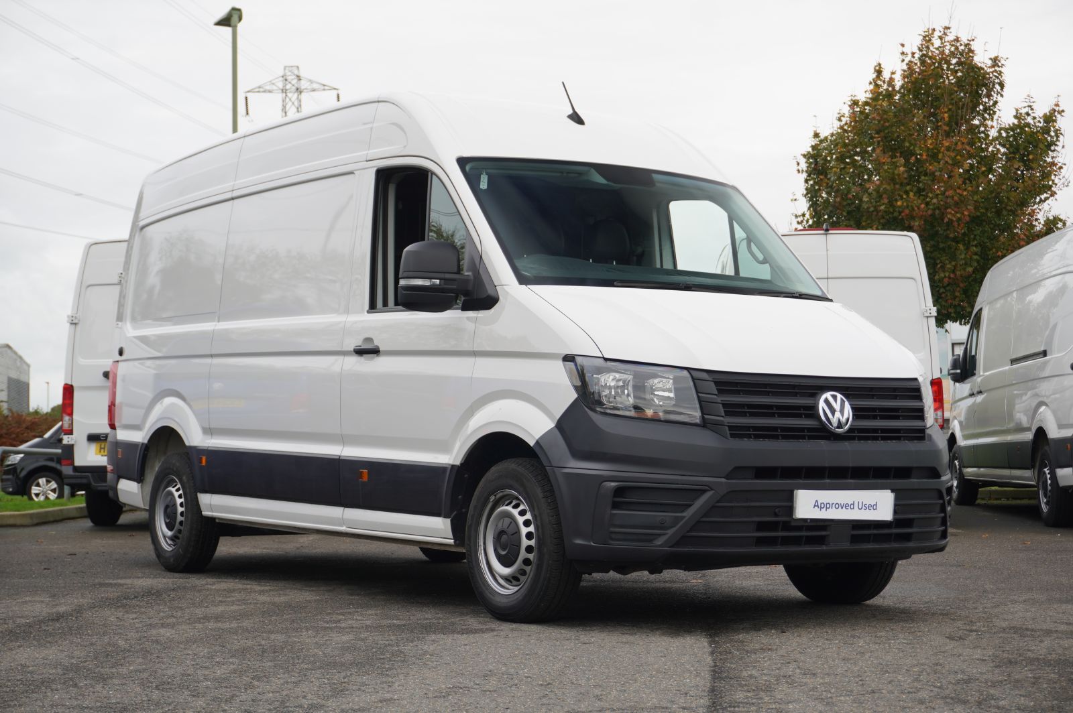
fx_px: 1787
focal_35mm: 60
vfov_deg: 22.6
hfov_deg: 33.4
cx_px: 536
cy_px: 356
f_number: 5.6
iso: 100
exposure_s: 1/100
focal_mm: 40
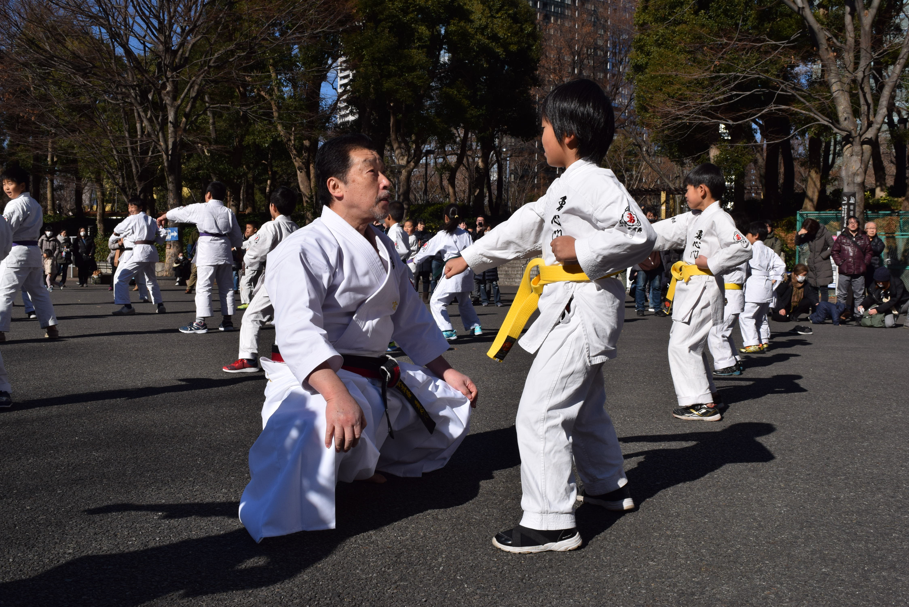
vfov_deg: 40.0
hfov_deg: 57.2
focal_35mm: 33
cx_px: 454
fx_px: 833
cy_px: 304
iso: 200
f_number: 11
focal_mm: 22
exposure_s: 1/500
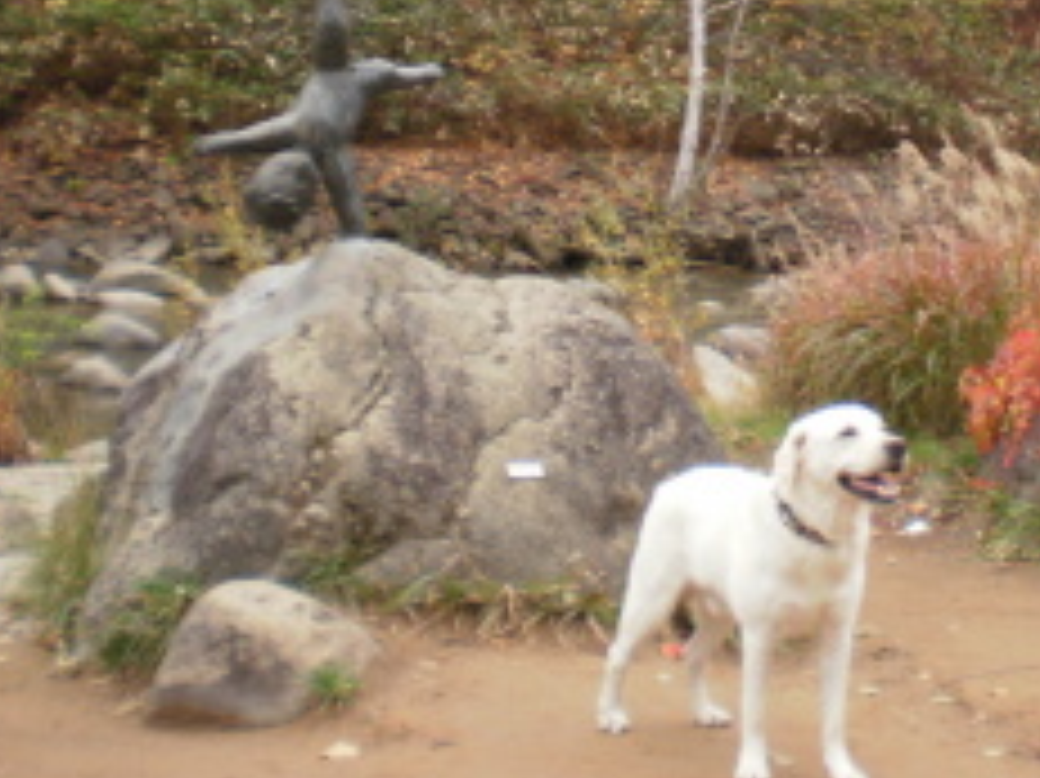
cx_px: 770
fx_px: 2342
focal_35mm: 78
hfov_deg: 24.8
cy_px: 79
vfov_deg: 18.6
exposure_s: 1/80
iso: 100
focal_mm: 6.3
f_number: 3.1
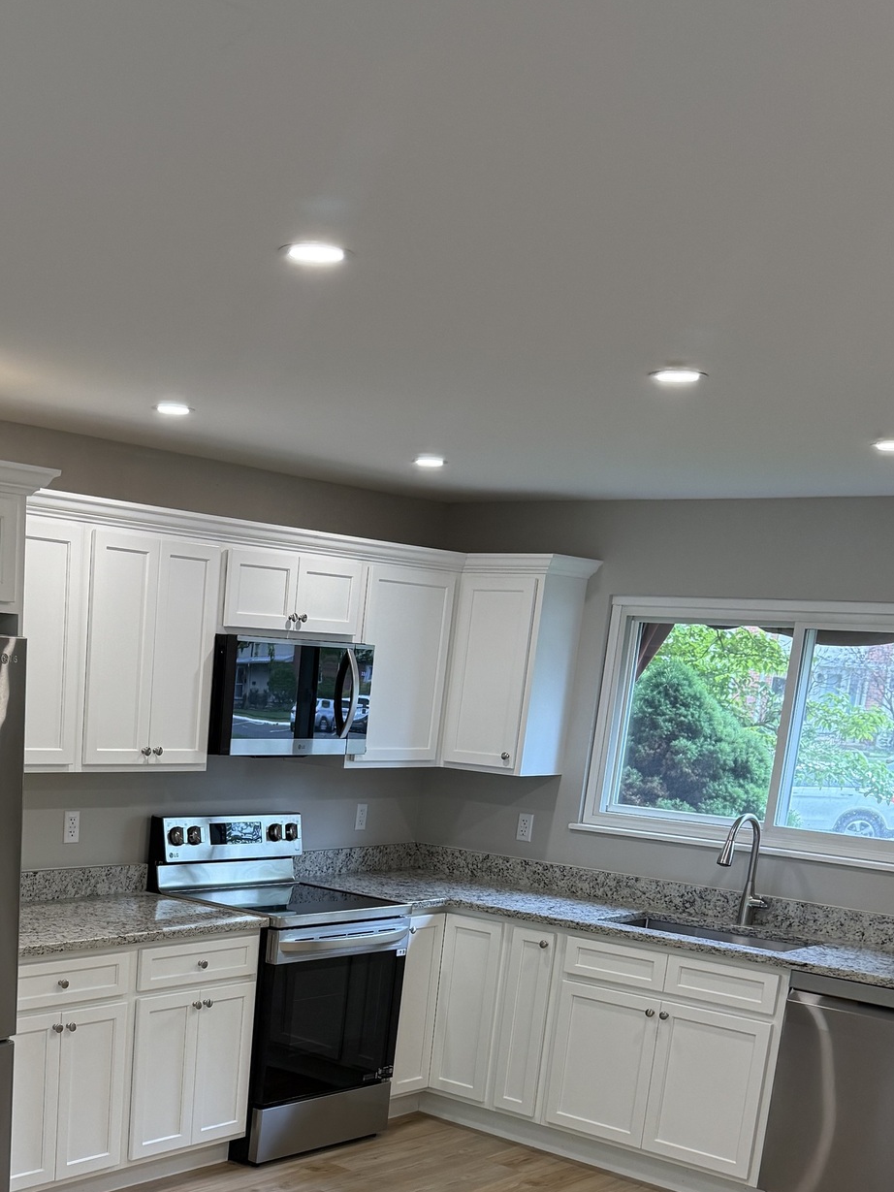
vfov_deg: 39.6
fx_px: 1549
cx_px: 186
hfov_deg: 31.4
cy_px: 1027
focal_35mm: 45
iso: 200
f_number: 1.78
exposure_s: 1/175
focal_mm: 6.76
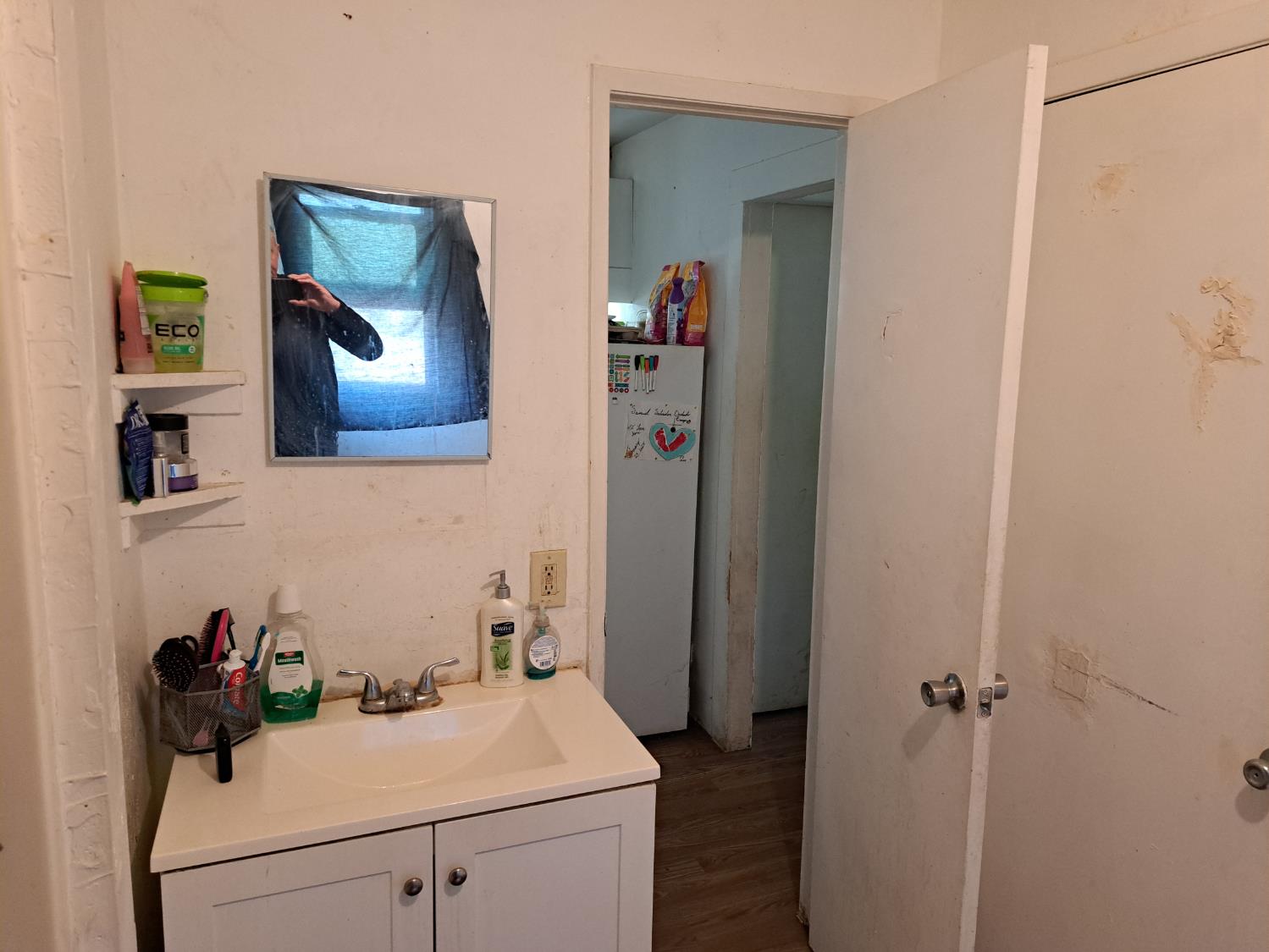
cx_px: 634
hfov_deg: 71.6
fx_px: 880
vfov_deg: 56.8
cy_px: 476
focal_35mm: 24
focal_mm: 5.23
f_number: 1.8
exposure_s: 1/60
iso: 400
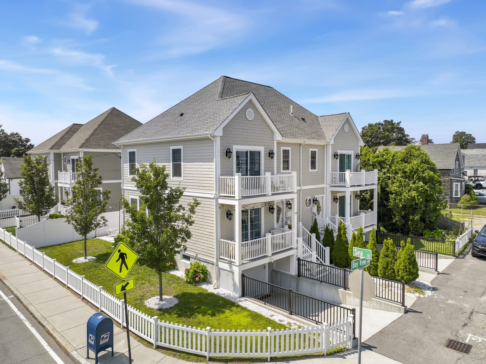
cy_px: 182
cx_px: 243
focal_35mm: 24
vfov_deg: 56.8
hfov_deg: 71.6
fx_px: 337
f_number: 2.8
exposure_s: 1/2000
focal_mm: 12.29
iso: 100
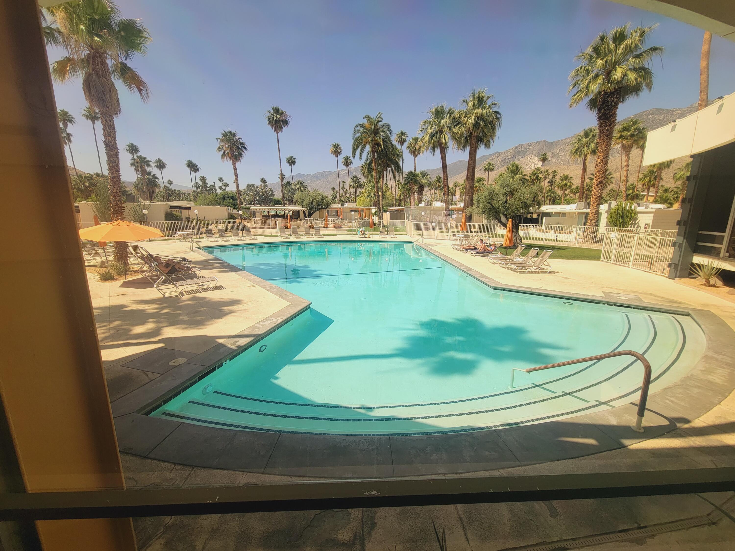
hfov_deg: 106.2
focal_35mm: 13
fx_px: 276
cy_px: 276
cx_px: 368
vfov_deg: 89.9
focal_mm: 2.2
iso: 50
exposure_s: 1/412
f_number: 2.2
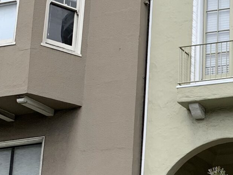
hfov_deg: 16.6
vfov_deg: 13.8
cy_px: 166
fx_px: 713
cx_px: 365
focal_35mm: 106
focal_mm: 4.25
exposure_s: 1/1585
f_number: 1.8
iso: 25
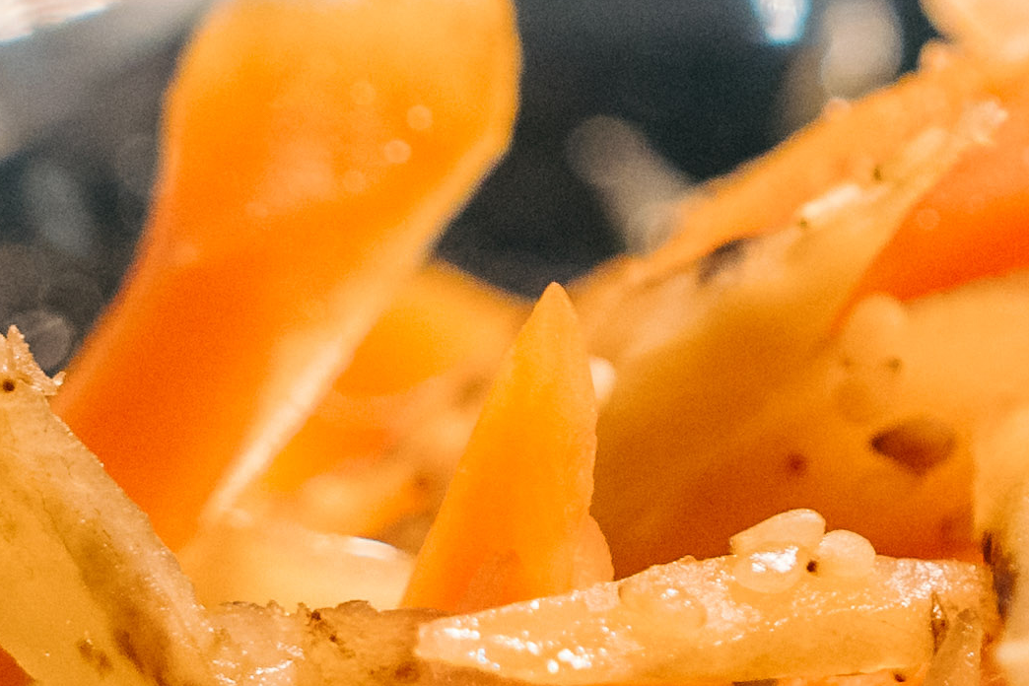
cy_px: 436
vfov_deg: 4.2
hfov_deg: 6.2
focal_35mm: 329
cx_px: 1541
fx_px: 9403
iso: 800
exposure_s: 1/200
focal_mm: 49
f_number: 4
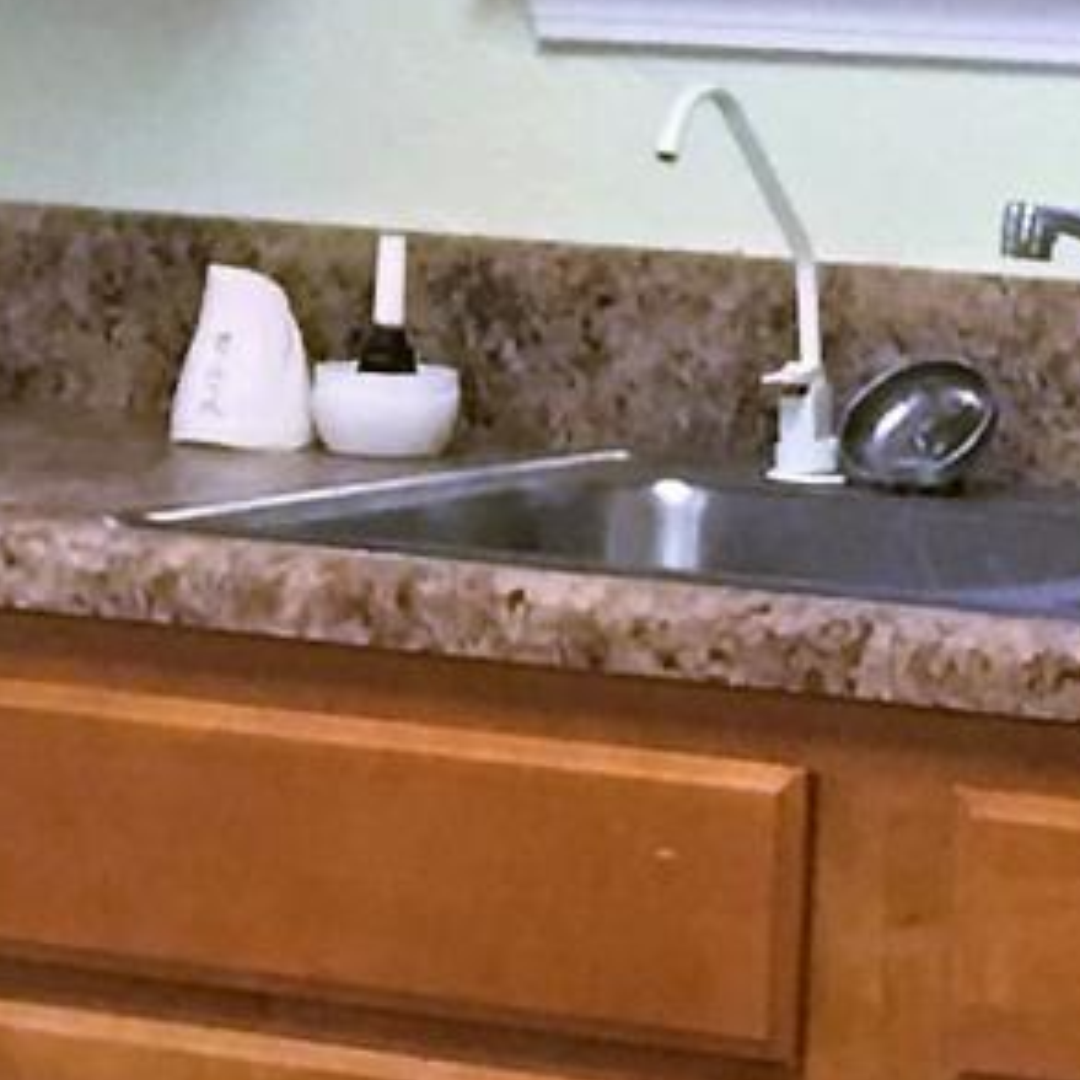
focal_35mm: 262
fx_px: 9248
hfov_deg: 6.2
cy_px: 341
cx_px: -2123
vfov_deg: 6.7
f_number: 2.2
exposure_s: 1/10
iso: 80
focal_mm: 4.15
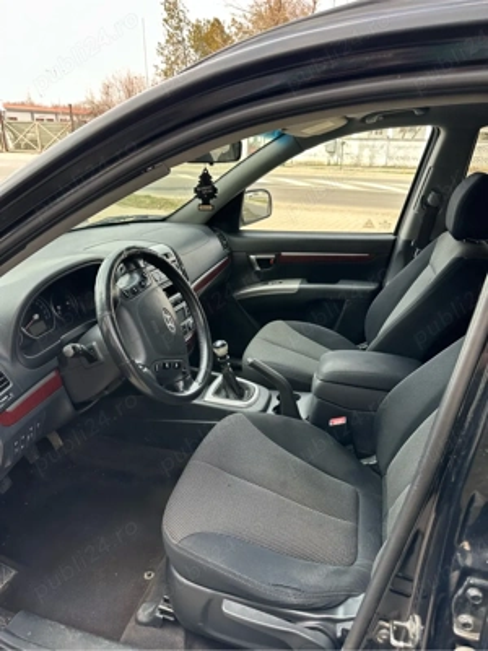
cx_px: 244
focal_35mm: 24
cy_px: 326
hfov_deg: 56.8
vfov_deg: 71.6
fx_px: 451
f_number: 1.78
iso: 80
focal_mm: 6.86
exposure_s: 1/271
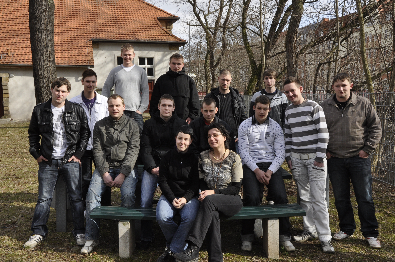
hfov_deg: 49.6
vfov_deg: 34.1
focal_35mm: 39
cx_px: 198
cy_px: 131
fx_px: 427
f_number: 13
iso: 400
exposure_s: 1/200
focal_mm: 26
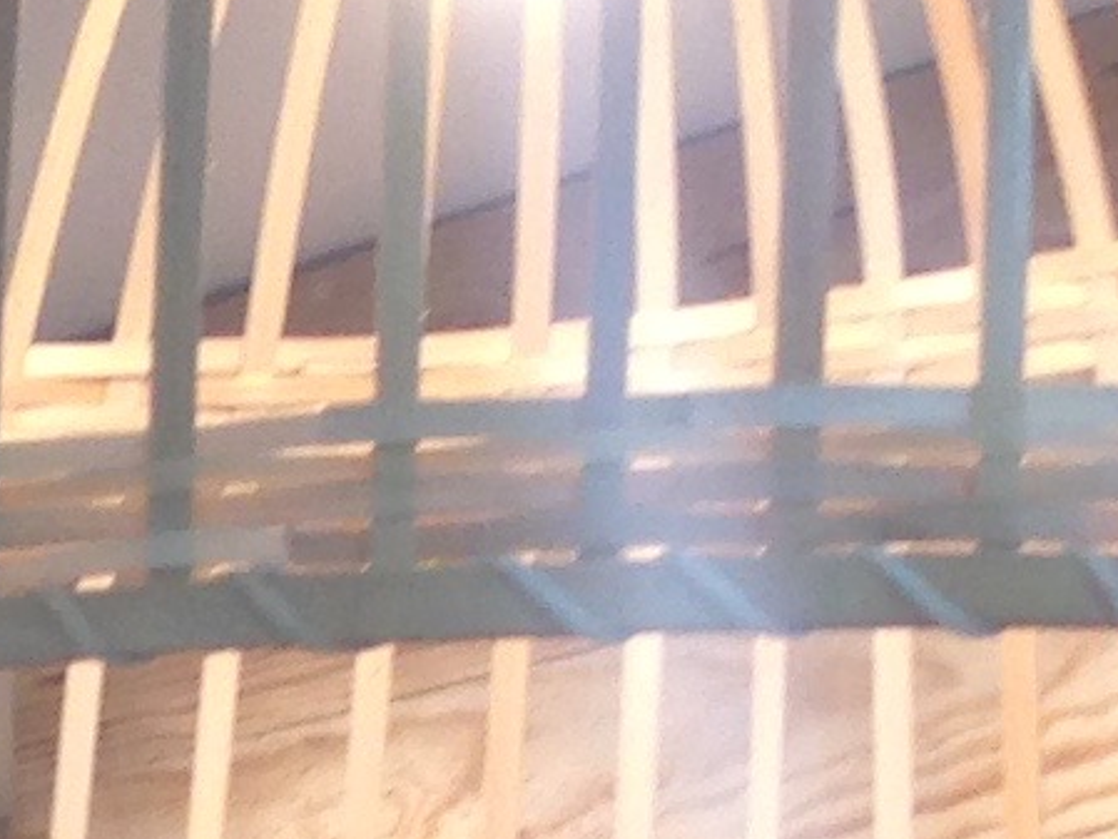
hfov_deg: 7.6
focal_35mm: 240
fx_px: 7753
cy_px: 2968
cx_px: -1785
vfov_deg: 5.6
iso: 64
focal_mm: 4.12
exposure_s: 1/20
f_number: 2.4
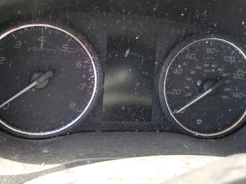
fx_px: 270
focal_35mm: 38
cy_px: 77
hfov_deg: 48.8
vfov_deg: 37.6
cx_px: 141
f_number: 1.5
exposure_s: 1/120
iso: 70
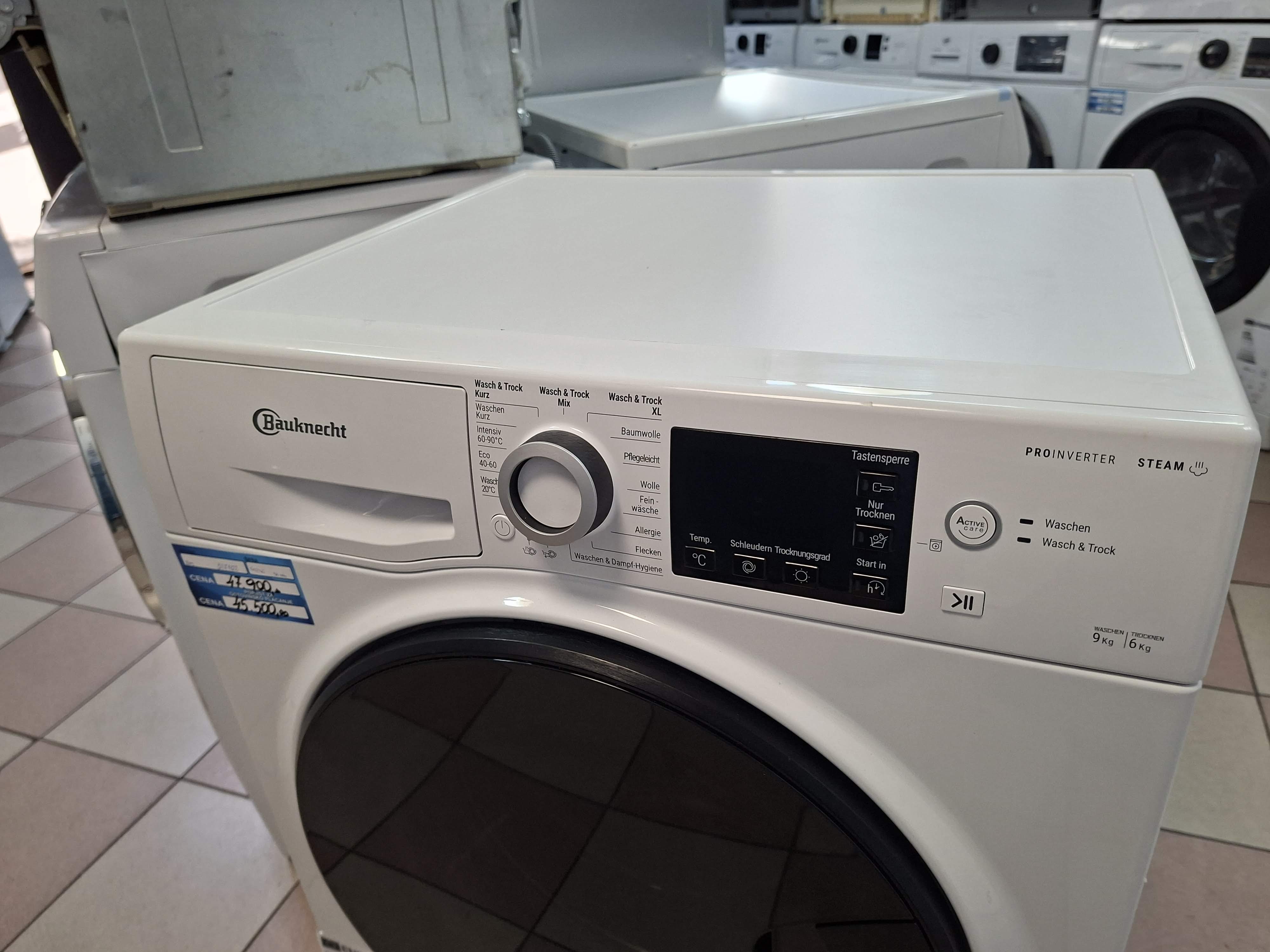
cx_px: 635
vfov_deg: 58.9
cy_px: 476
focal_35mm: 23
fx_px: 844
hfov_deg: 73.9
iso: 250
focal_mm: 5.54
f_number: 1.8
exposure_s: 1/100
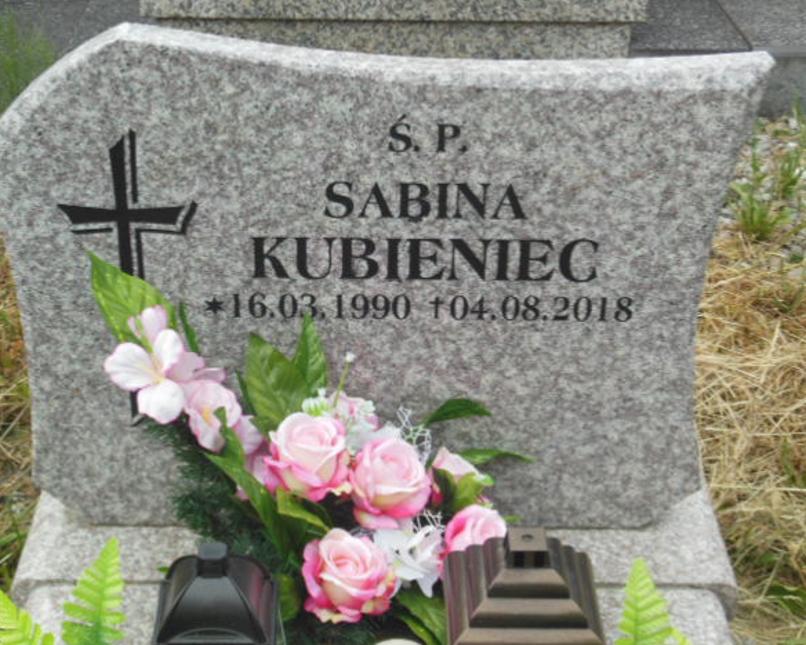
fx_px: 1455
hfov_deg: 31.0
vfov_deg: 25.0
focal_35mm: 61
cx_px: 382
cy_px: 322
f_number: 4.1
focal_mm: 10.2
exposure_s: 1/250
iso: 125
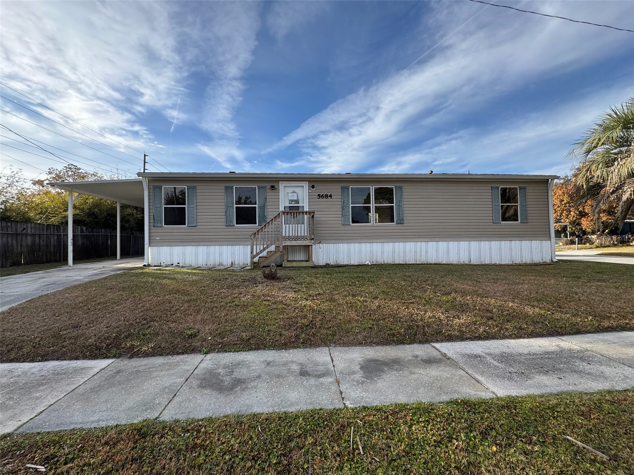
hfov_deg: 102.1
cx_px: 317
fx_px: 256
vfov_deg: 85.7
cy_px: 238
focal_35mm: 14
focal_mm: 2.22
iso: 50
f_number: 2.2
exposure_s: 1/889
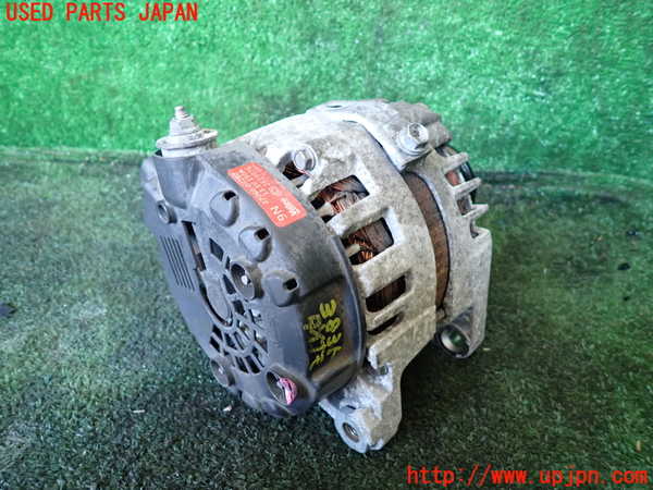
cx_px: 326
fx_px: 472
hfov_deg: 69.4
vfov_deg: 54.9
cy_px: 245
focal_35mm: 25
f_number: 2
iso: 250
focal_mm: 4.5
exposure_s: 1/30
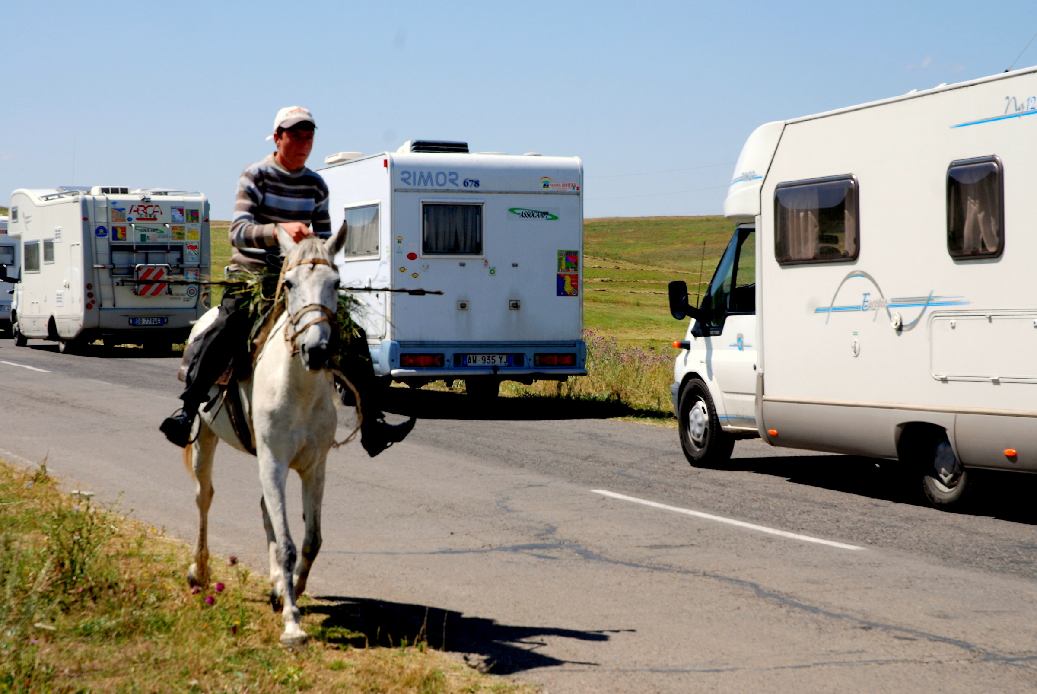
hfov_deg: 24.6
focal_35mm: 82
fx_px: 2379
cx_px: 518
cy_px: 347
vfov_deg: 16.6
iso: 200
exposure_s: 1/320
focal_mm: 55
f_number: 9
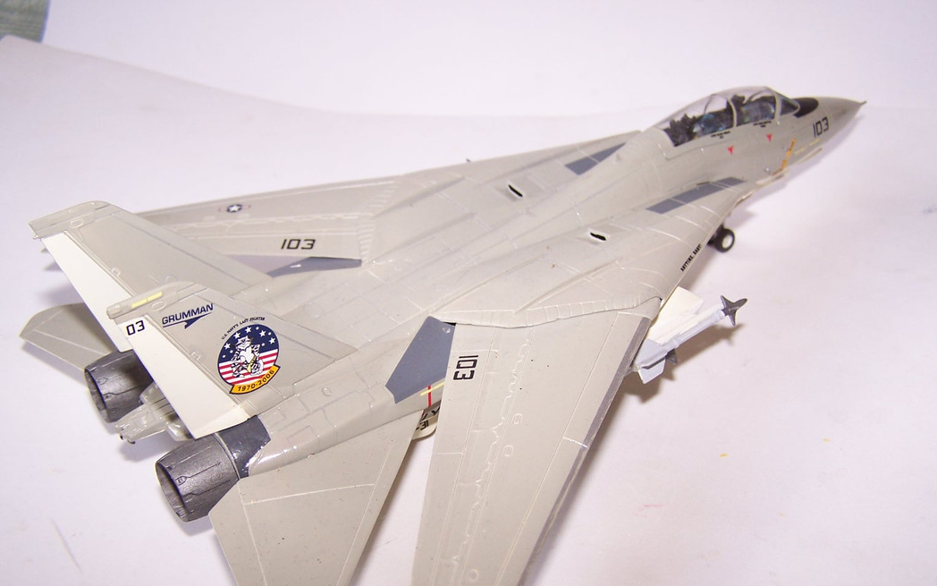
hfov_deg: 48.2
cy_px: 357
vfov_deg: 31.1
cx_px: 466
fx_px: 1047
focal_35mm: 41
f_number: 2.8
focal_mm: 6.3
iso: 80
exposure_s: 1/60
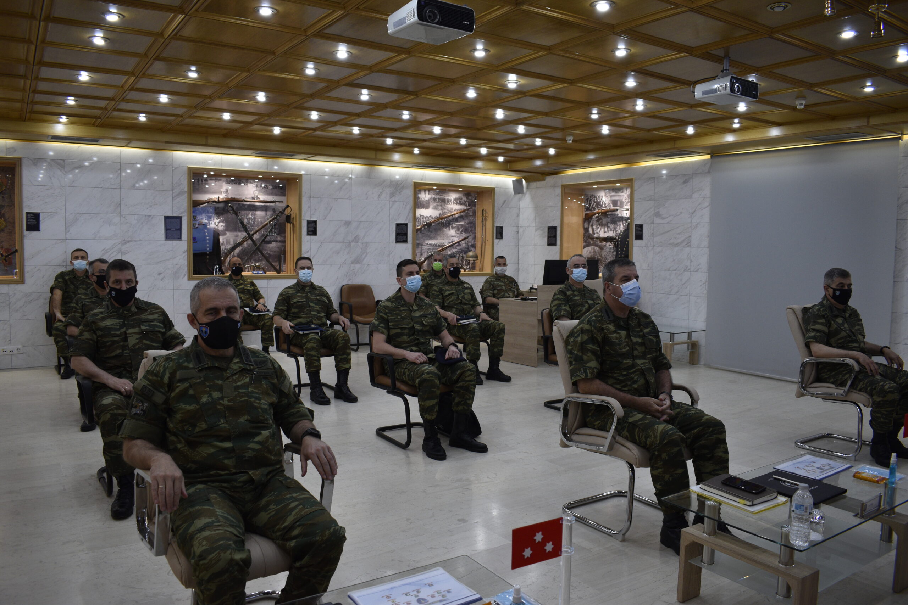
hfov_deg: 67.4
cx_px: 454
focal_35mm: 27
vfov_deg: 47.9
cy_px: 302
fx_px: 681
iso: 400
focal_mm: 18
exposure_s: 1/80
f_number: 4.5
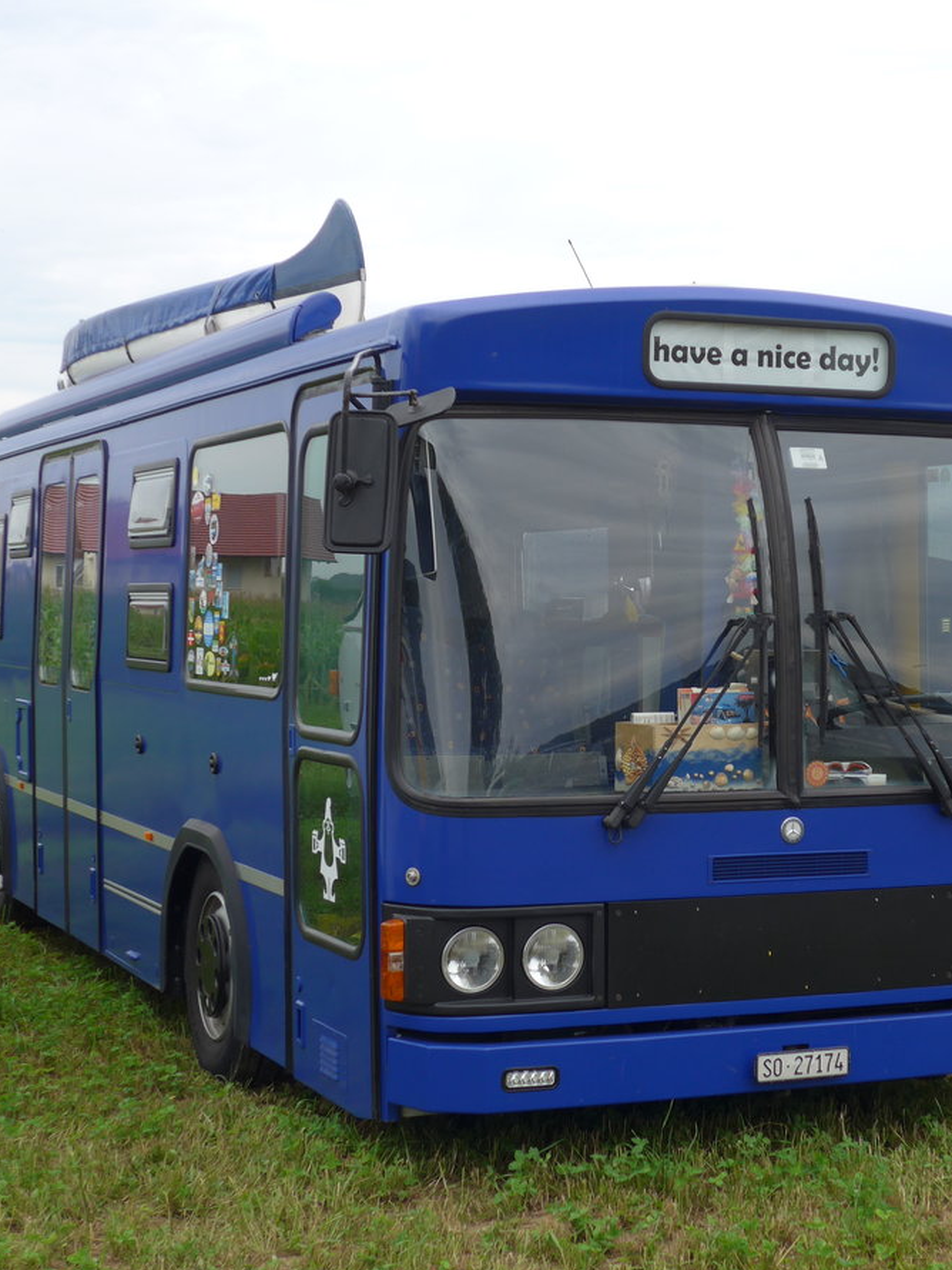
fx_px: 2421
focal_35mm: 66
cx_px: 620
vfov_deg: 29.4
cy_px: 640
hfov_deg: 22.2
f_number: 3.2
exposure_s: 1/250
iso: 80
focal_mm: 10.1
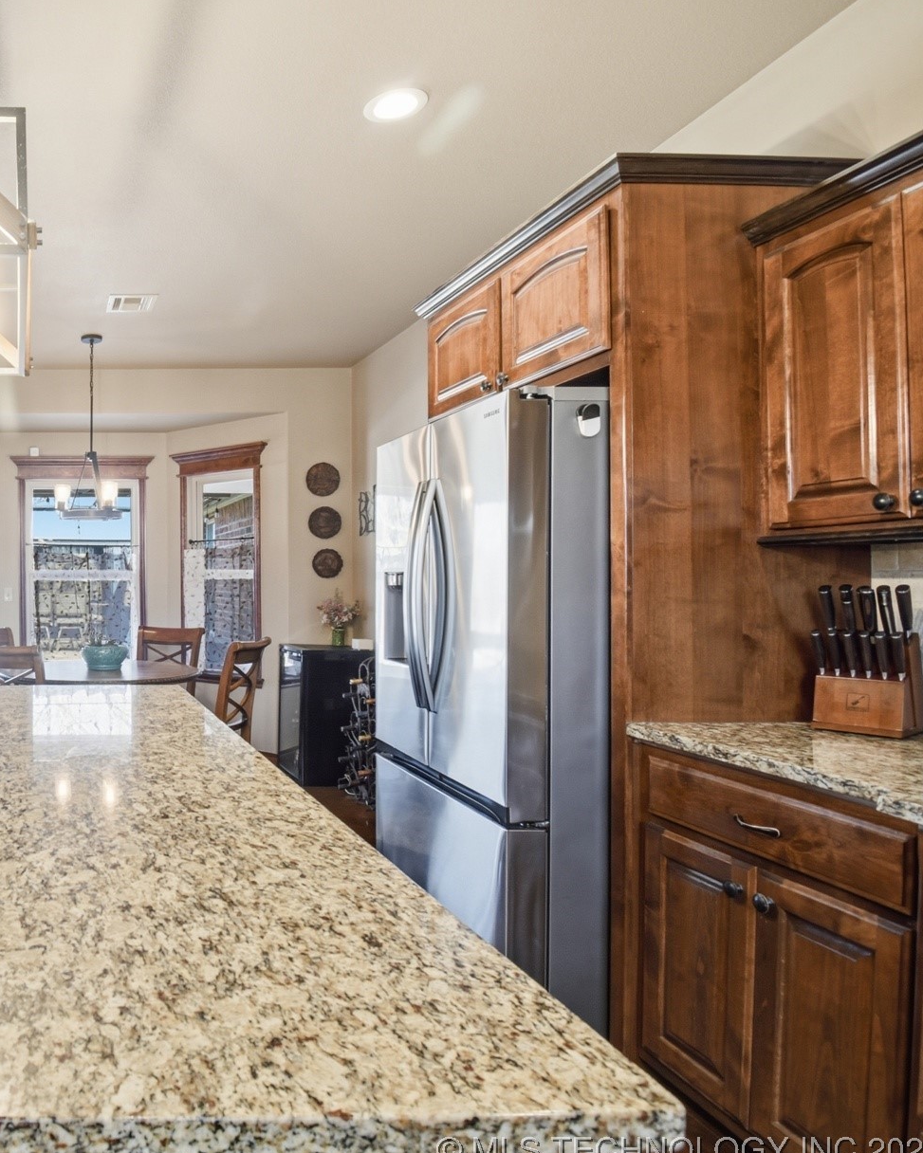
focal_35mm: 22
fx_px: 751
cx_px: 49
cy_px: 583
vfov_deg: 75.0
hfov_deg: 53.1
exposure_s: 1/20
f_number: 13
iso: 250
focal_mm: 10
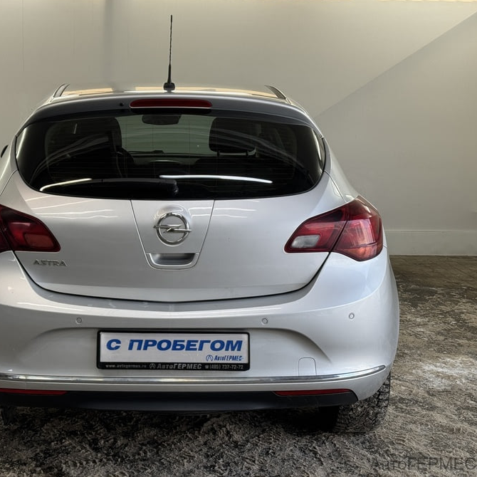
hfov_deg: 29.9
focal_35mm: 57
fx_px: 889
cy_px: 237
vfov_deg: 30.0
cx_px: 163
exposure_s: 1/168
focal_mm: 6.76
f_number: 1.78
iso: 50
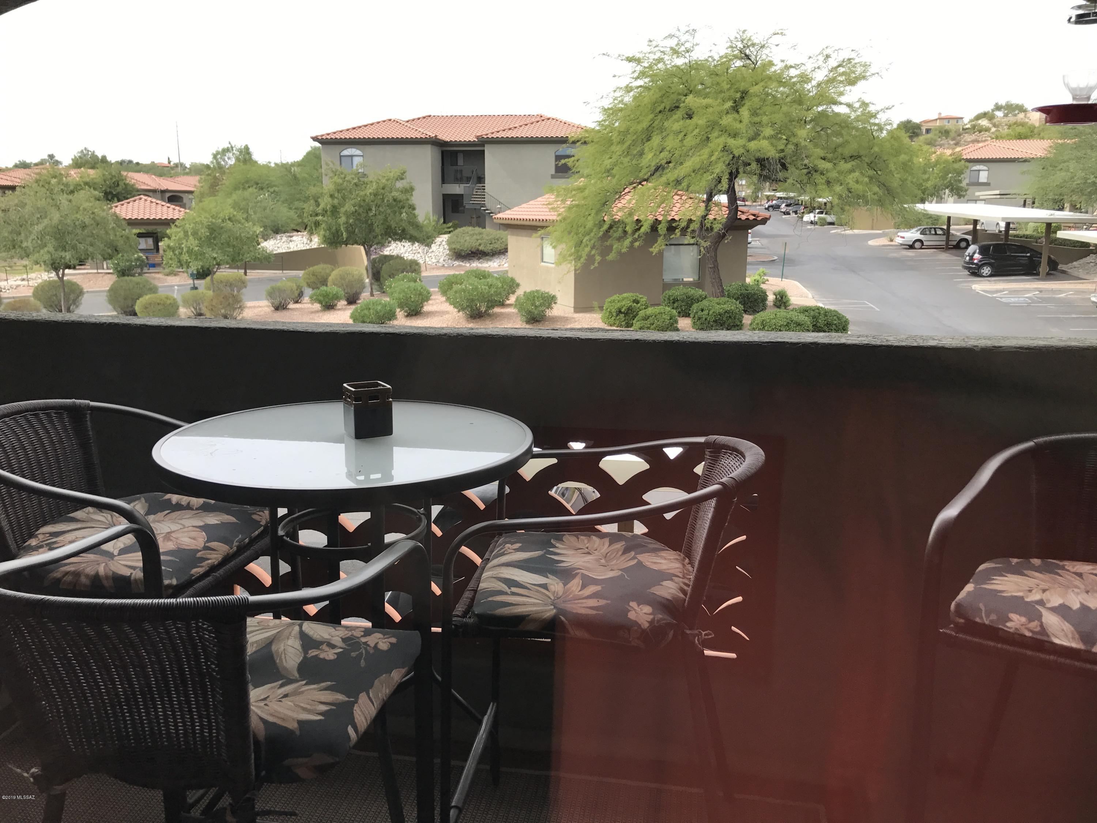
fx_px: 887
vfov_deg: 49.7
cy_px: 412
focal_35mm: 28
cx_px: 548
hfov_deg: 63.4
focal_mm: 3.99
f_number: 1.8
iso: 20
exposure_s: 1/626
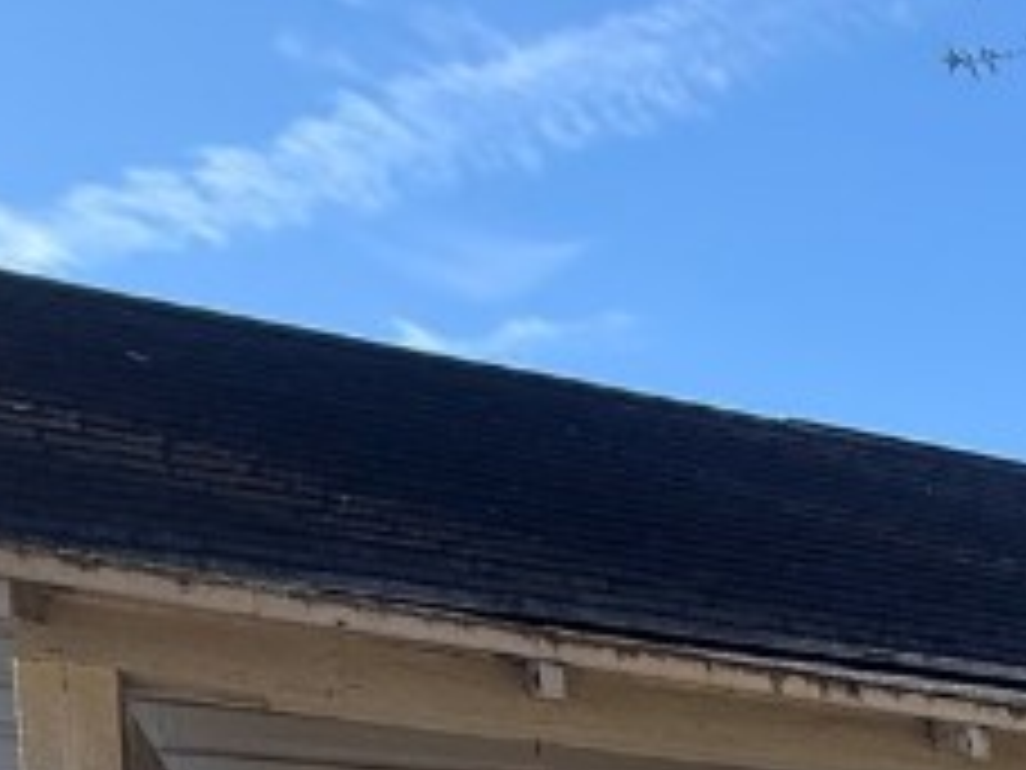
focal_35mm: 63
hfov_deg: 21.7
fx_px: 1867
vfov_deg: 18.5
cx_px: 1778
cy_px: 1360
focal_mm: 2.22
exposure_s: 1/166
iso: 50
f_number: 2.2
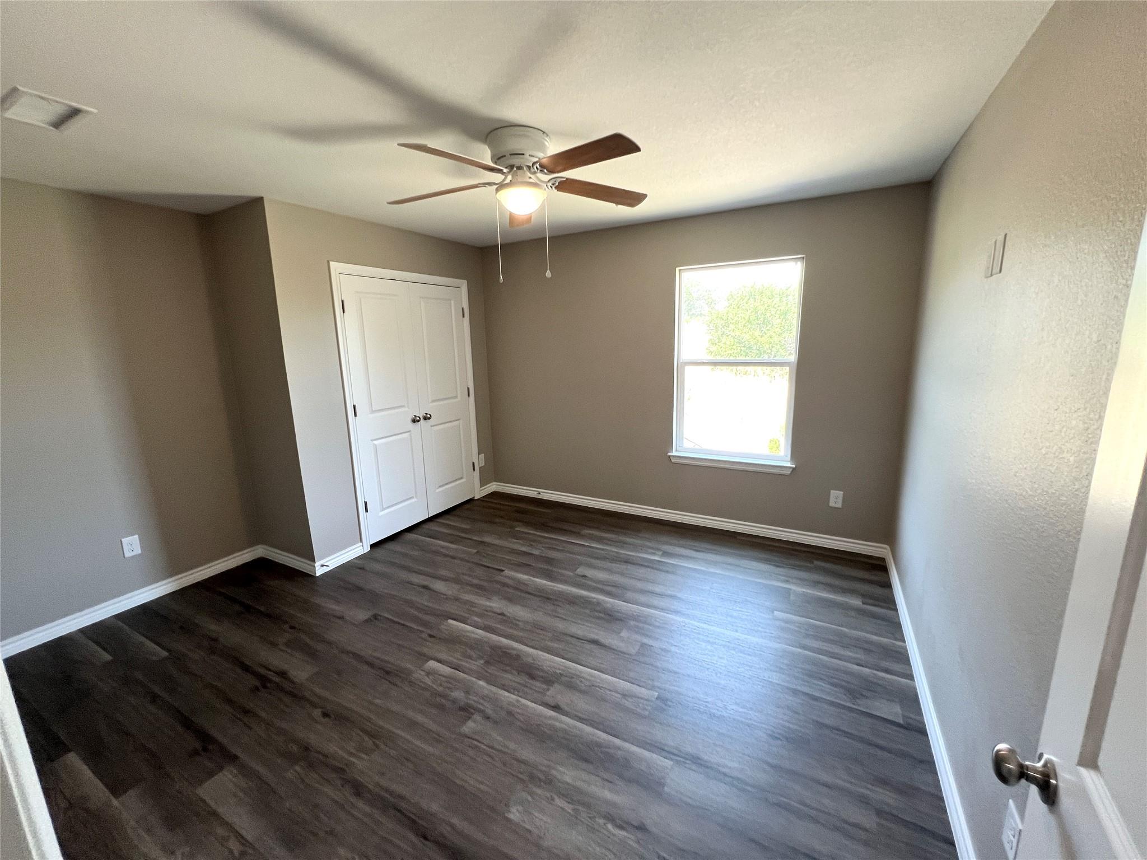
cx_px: 574
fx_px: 431
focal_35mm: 13
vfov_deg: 89.9
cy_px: 430
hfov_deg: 106.2
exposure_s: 1/120
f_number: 1.8
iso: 200
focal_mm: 1.57
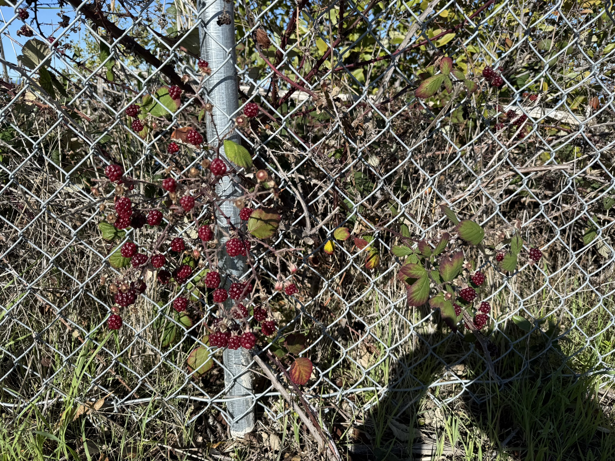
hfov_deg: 71.6
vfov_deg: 56.8
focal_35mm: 24
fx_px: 426
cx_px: 308
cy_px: 230
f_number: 1.78
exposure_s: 1/3145
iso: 80
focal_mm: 6.76
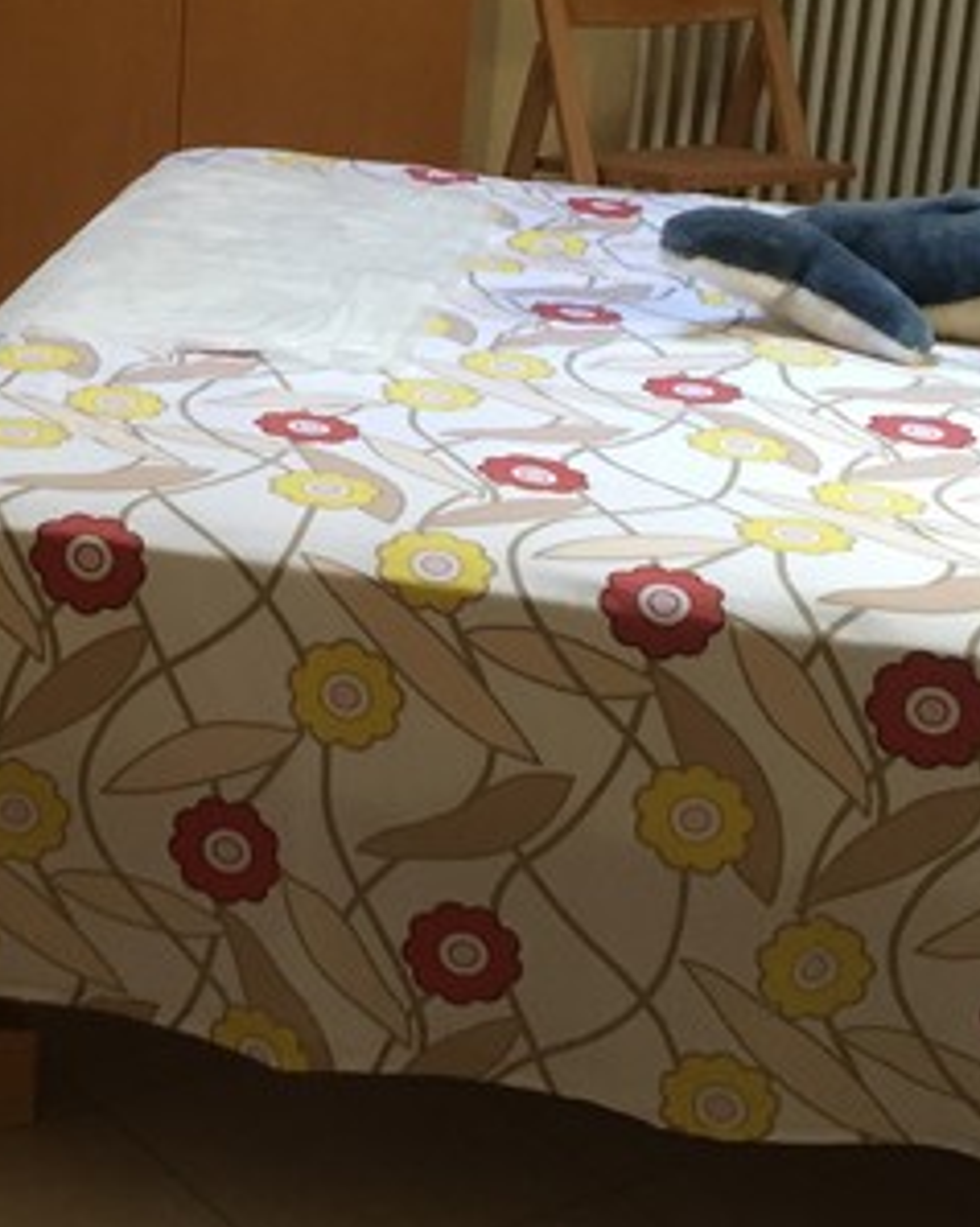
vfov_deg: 24.9
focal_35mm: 76
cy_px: 354
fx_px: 2758
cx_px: 95
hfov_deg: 19.8
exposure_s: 1/33
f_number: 2.2
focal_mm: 4.15
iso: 125
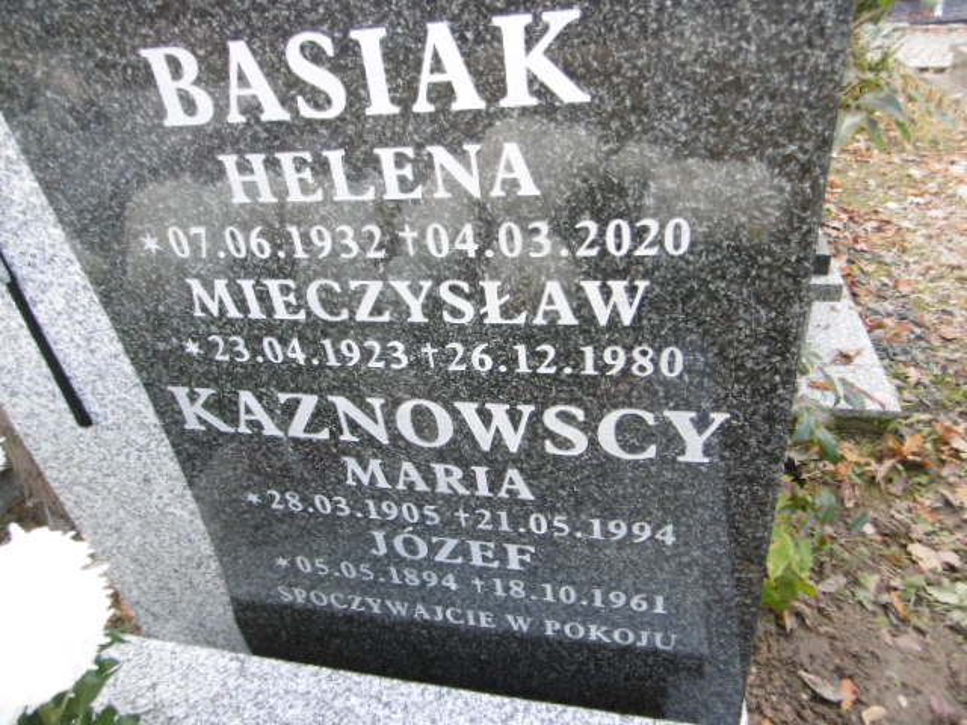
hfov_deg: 71.6
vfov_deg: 56.8
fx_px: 670
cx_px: 484
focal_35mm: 24
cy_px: 362
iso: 200
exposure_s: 1/60
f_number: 3.1
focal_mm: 4.3
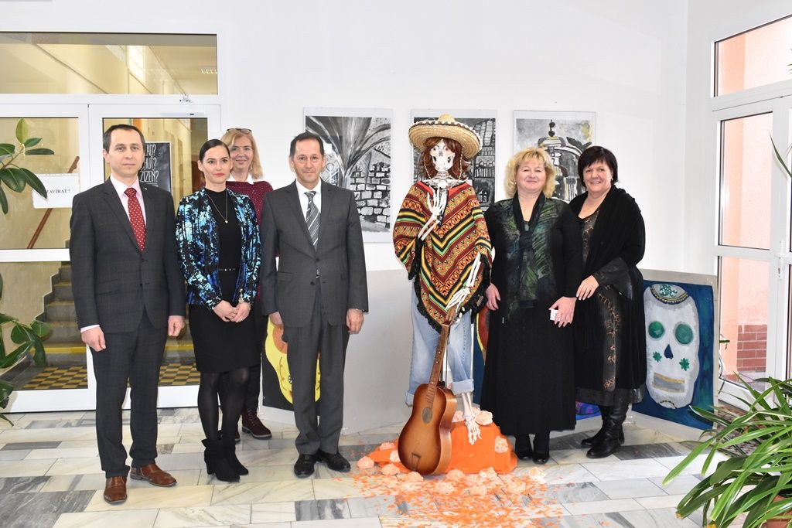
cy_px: 264
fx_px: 792
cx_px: 396
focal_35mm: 36
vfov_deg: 36.9
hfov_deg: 53.1
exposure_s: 1/60
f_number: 8
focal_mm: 24
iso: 1800
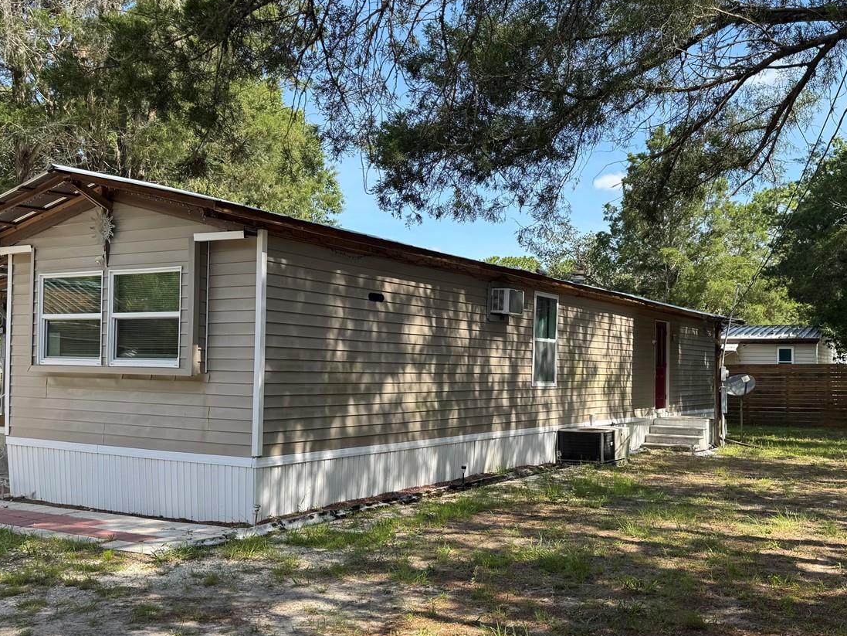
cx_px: 515
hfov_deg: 52.2
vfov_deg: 40.7
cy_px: 343
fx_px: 856
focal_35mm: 35
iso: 80
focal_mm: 6.76
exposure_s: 1/1172
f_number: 1.78
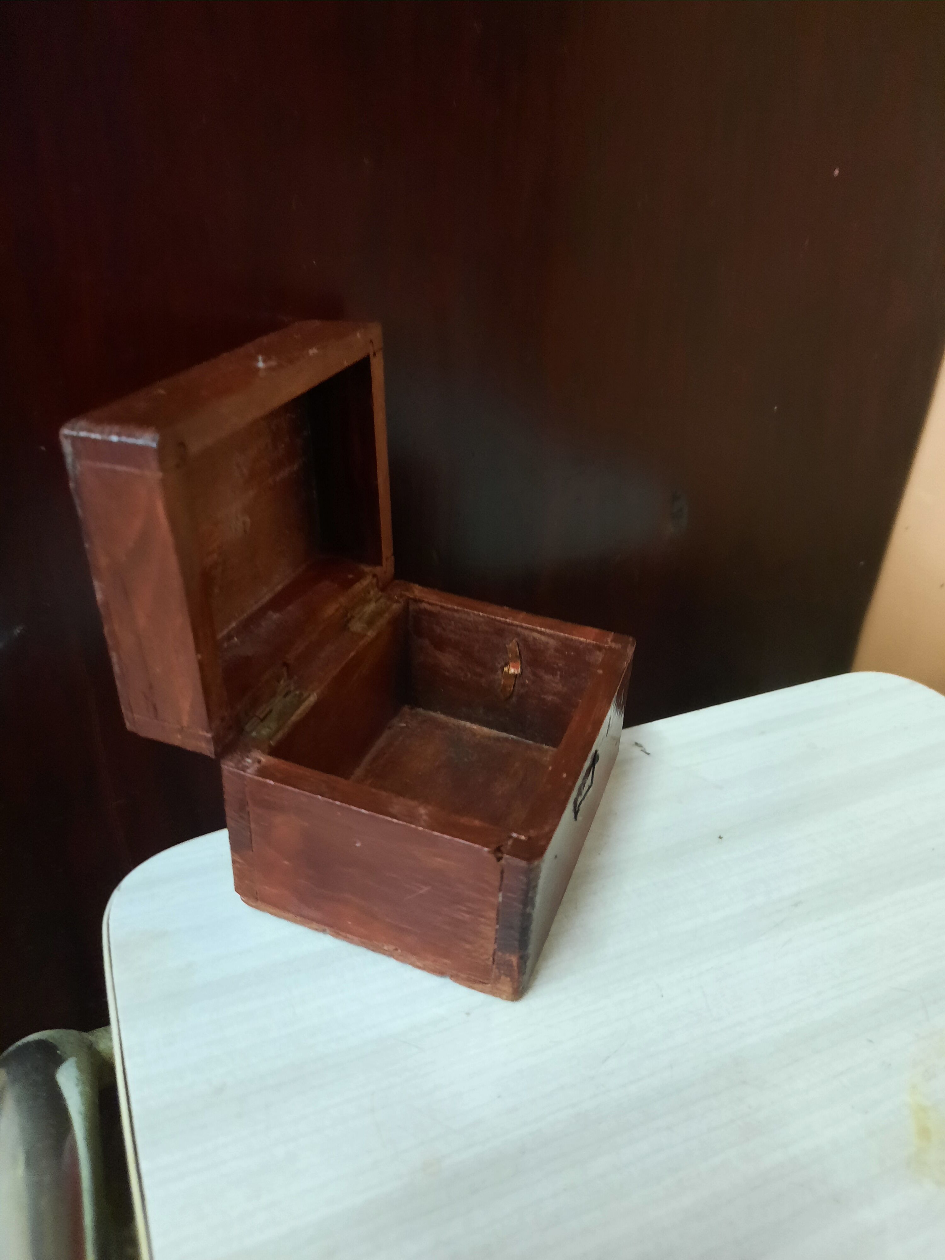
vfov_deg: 69.4
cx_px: 472
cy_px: 630
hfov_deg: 54.9
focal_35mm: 25
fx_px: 910
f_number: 2
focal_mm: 4.6
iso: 500
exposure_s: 1/25
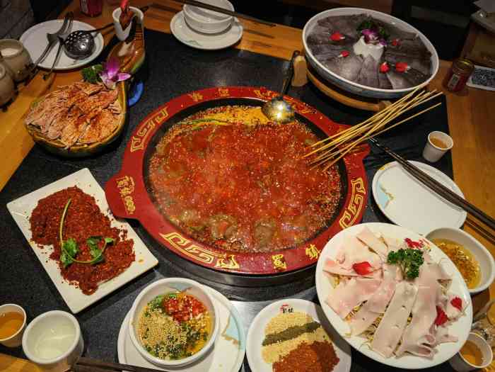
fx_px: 458
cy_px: 186
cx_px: 248
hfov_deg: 56.8
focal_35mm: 32
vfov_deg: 44.2
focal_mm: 6.67
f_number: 1.9
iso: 50
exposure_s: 1/667
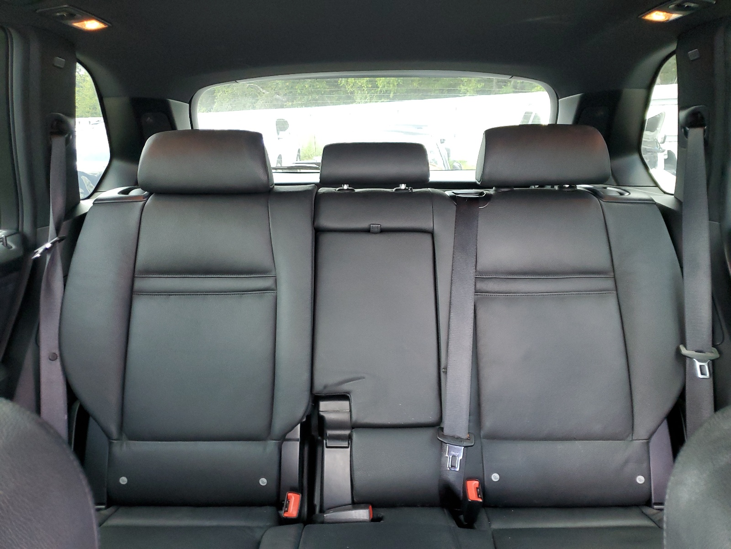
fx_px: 549
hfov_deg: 67.3
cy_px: 274
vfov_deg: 53.1
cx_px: 366
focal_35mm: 26
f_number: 1.5
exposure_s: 1/60.2
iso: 248
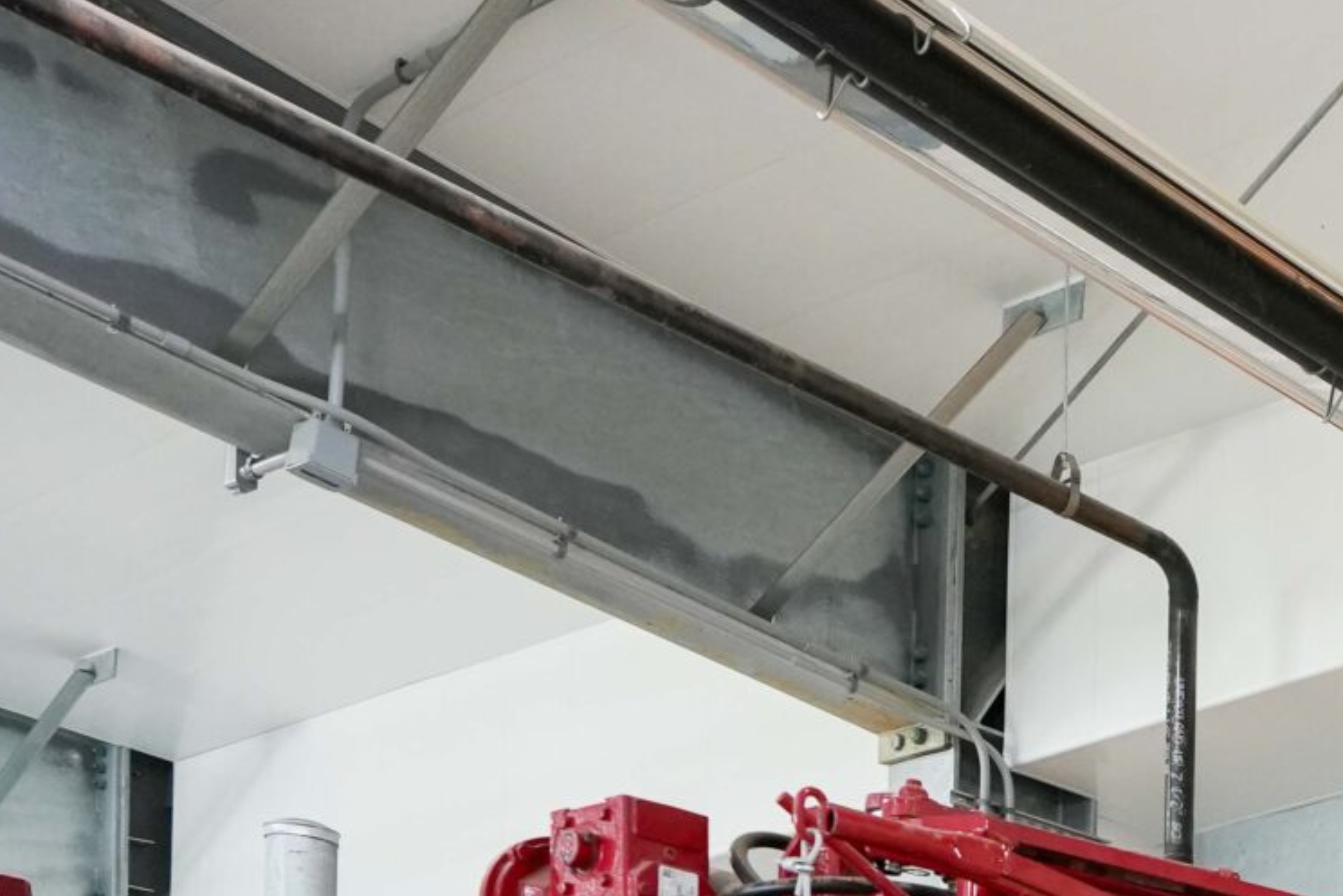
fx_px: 2052
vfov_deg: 19.8
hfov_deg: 25.0
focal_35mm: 55
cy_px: 1497
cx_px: 2142
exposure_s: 1/160
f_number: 4
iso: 1250
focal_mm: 16
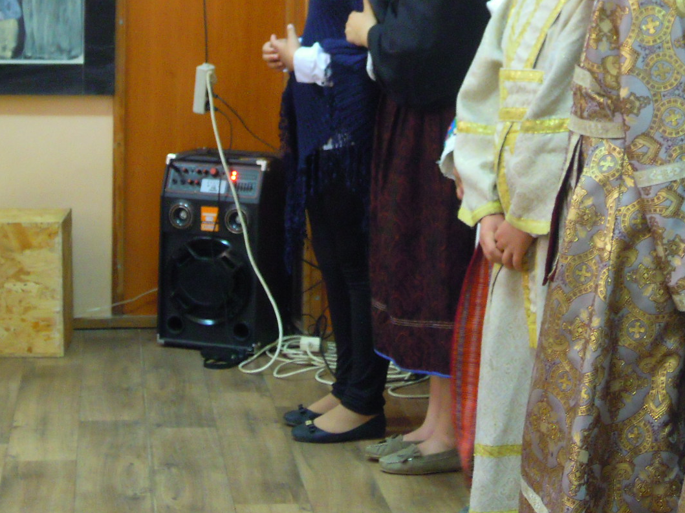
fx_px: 1761
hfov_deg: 22.0
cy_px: 60
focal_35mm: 89
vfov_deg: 16.4
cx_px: 340
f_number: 3.4
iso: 400
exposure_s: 1/10
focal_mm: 8.3
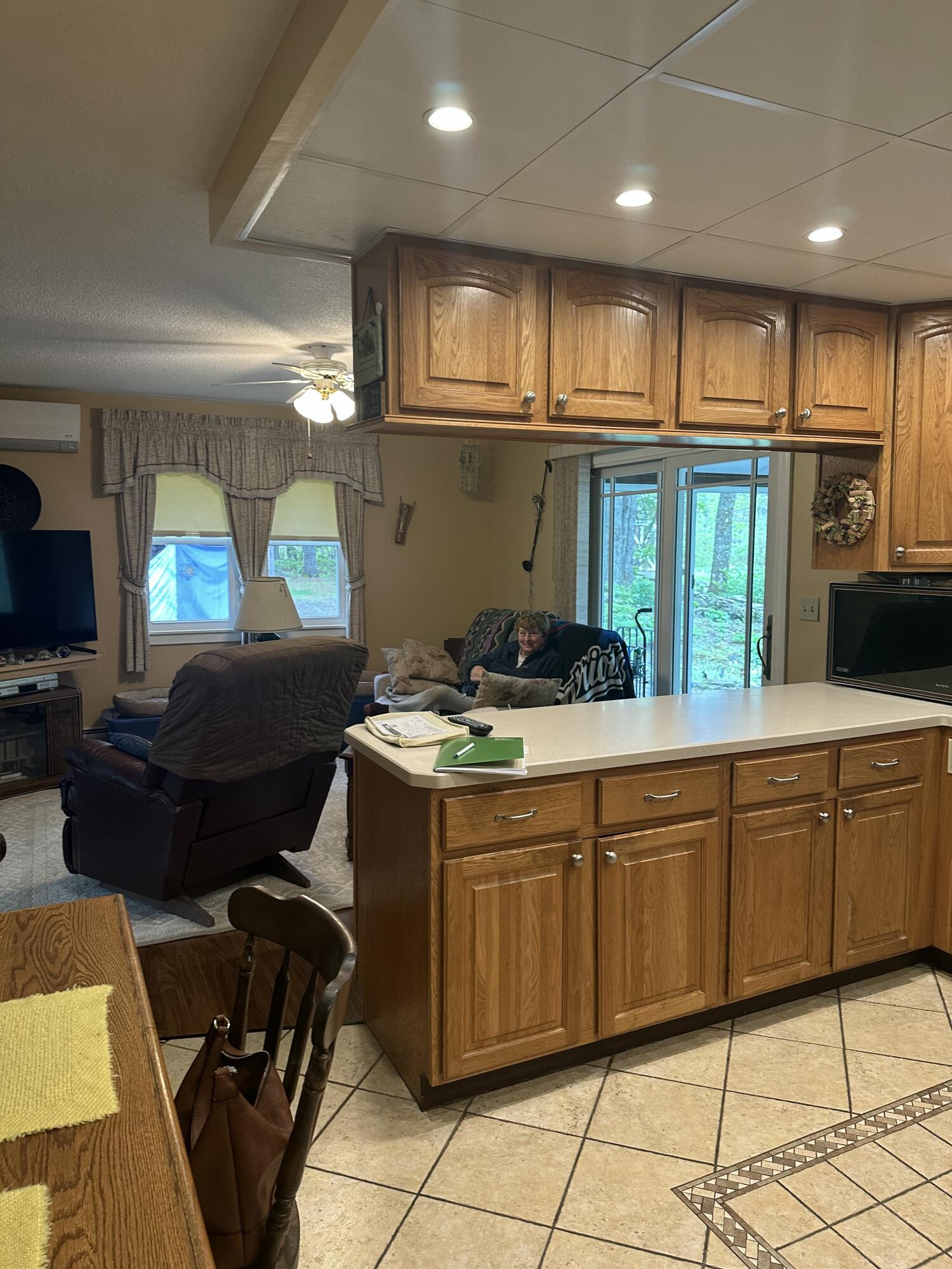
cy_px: 634
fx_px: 880
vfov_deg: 71.6
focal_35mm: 24
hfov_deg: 56.8
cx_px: 476
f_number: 1.78
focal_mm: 6.86
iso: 200
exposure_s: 1/60
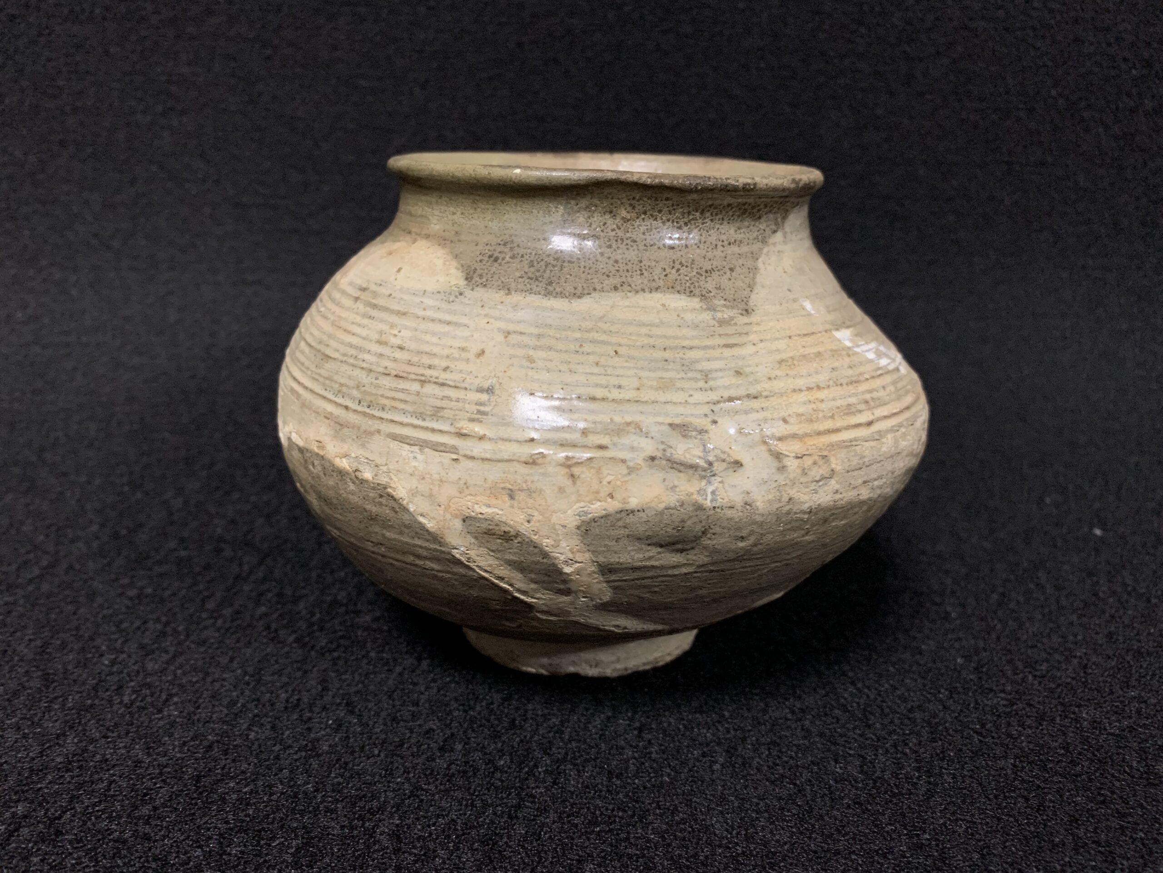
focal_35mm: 26
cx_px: 582
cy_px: 436
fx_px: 874
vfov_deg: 53.1
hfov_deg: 67.3
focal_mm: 4.25
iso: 250
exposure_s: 1/60
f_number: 1.8
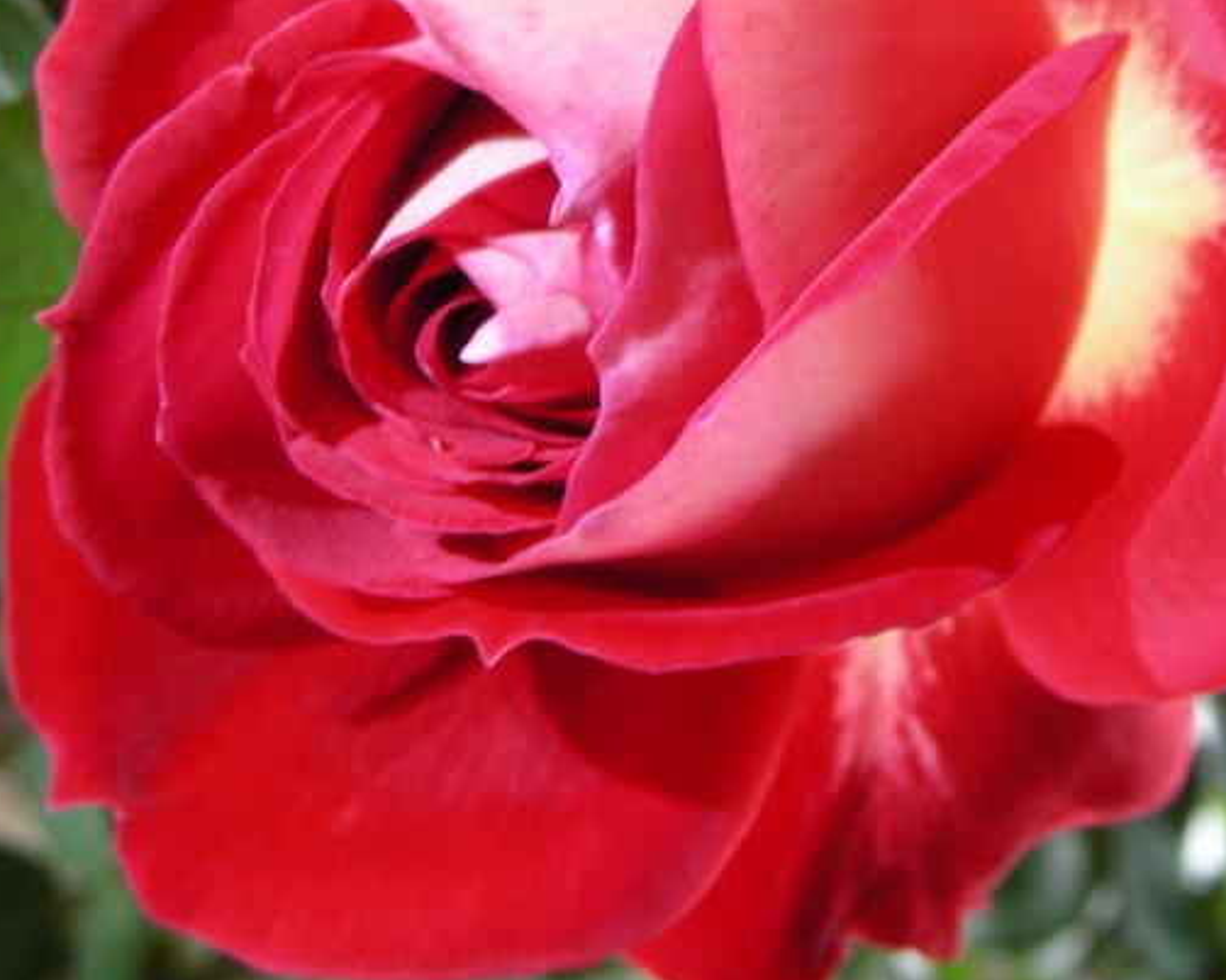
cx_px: 653
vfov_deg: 25.5
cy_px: 266
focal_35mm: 59
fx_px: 2140
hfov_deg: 32.0
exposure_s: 1/30.5
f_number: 3.5
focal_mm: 6.3
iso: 66
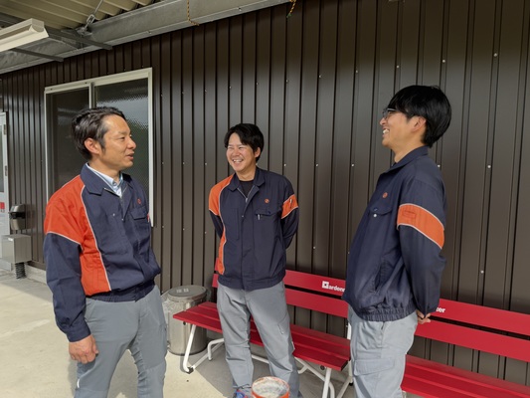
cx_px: 265
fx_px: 368
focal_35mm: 24
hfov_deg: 71.6
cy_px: 199
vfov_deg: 56.8
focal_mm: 6.76
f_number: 1.78
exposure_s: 1/708
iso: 100
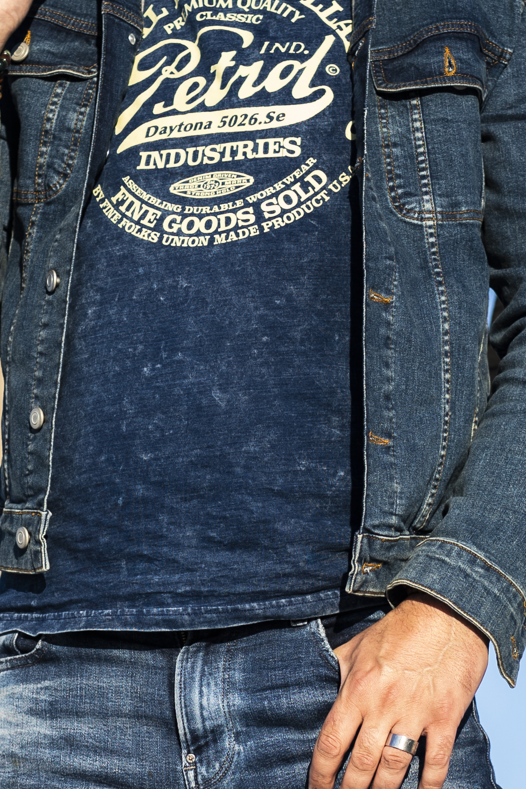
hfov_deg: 4.8
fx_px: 6266
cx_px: -69
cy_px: 596
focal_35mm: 286
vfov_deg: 7.2
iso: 100
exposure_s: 1/640
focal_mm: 85
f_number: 3.2
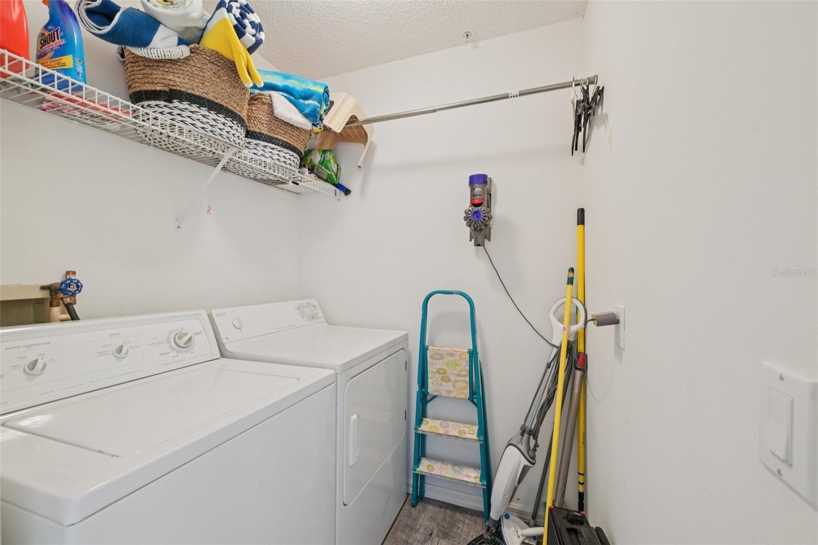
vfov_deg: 81.2
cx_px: 409
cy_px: 272
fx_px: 318
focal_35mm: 14
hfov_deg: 104.3
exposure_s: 1/4
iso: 400
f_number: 8
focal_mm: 14
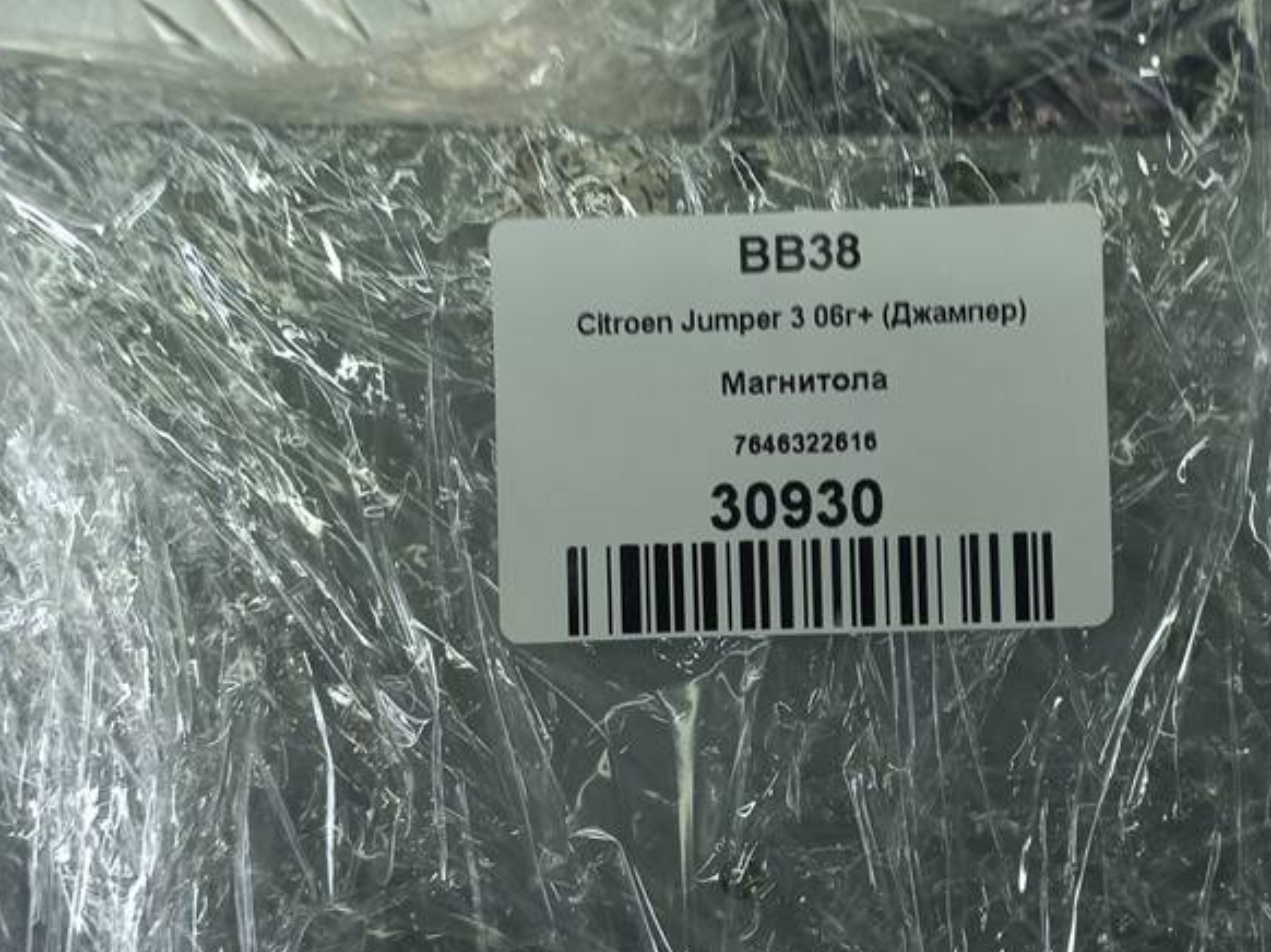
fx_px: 1615
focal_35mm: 44
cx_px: 812
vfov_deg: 32.9
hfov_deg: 42.6
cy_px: 474
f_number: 1.8
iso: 25
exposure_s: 1/50
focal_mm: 4.6
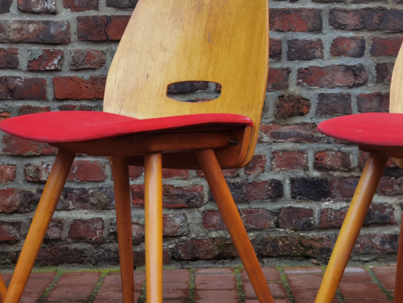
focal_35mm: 102
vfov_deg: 14.5
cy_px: 152
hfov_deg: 19.3
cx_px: 202
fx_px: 1187
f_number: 1.9
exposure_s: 1/175
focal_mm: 6.71
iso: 50
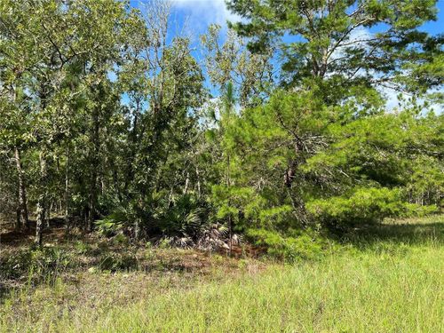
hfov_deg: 67.3
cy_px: 166
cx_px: 222
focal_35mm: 26
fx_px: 333
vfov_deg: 53.1
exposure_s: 1/1645
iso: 50
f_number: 1.5
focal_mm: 5.7
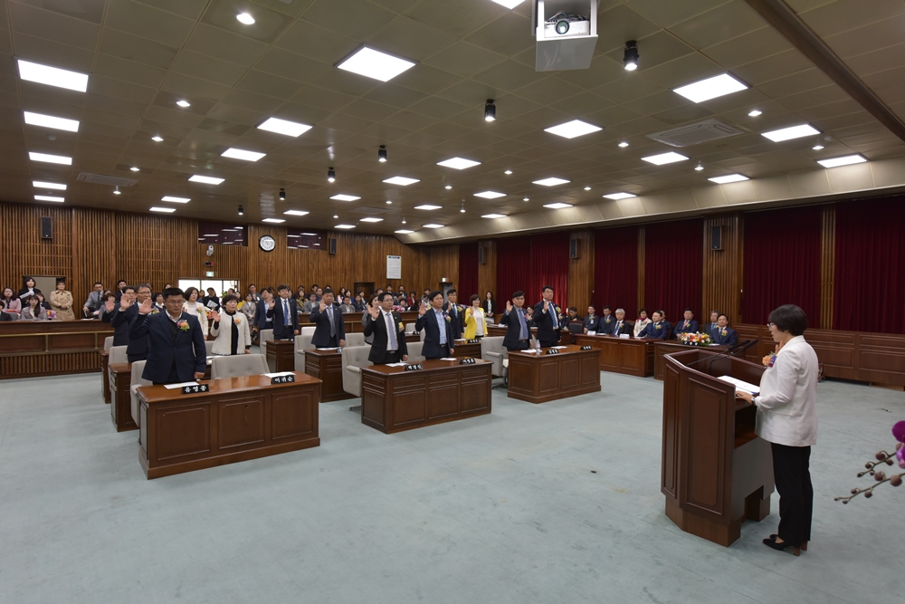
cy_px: 302
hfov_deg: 84.0
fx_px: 503
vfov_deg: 61.9
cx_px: 452
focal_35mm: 20
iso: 1250
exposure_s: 1/60
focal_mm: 20
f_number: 7.1
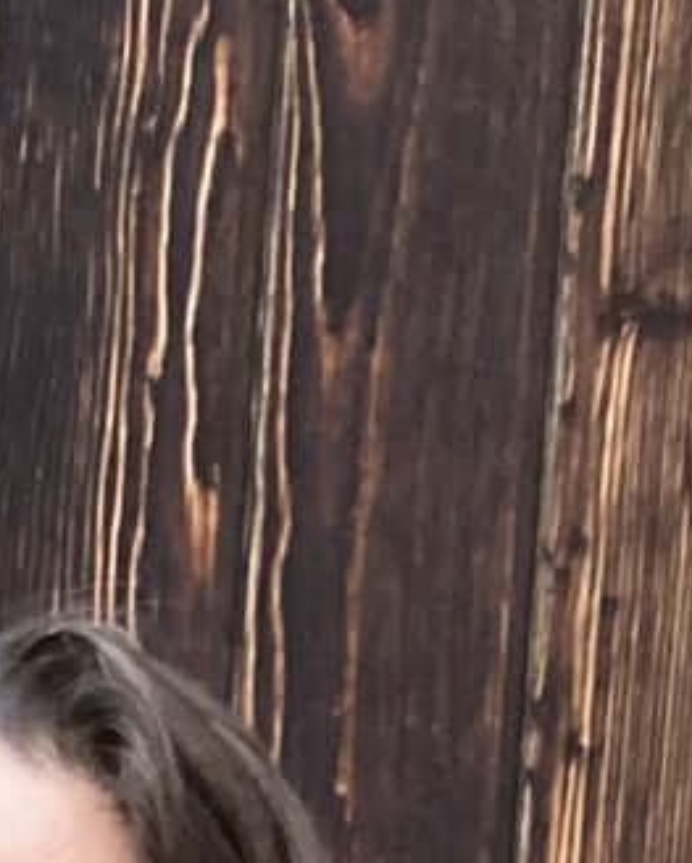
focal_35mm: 213
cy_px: 2694
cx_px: -1316
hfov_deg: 6.7
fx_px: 5445
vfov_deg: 7.7
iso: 100
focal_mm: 3.99
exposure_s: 1/60
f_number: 1.8
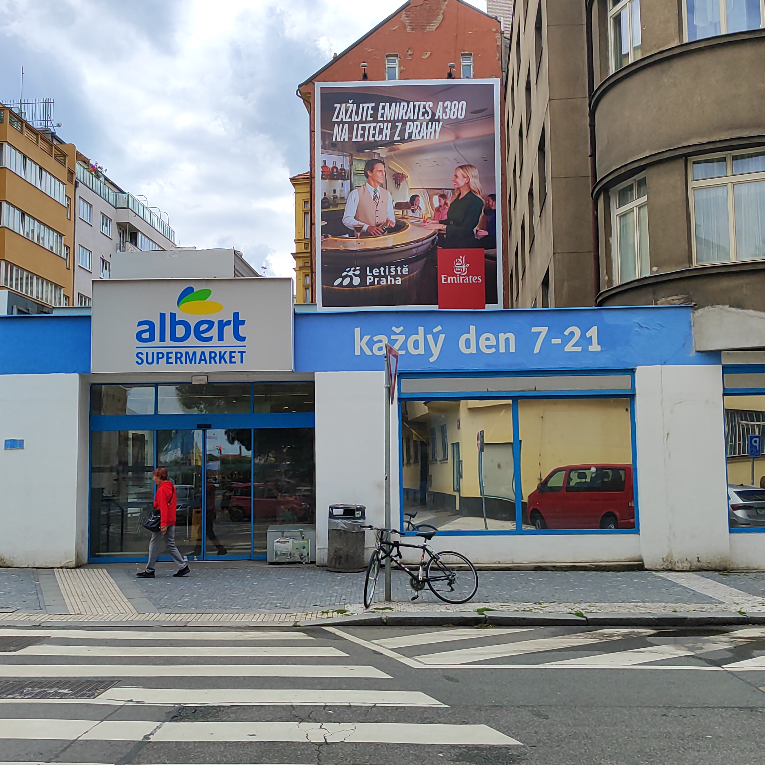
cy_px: 388
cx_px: 371
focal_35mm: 29
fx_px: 725
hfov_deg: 55.6
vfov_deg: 55.6
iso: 50
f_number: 1.89
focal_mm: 5.89
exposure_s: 1/823
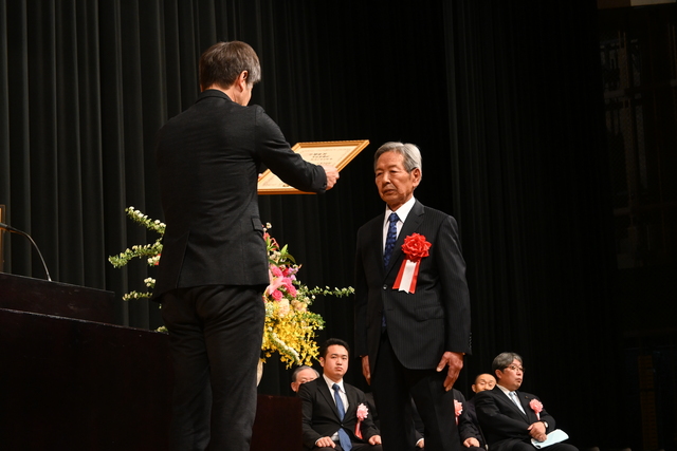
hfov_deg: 27.0
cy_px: 226
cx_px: 338
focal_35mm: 75
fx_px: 1411
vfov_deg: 18.2
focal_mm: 50
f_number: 6.3
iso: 2000
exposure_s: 1/80
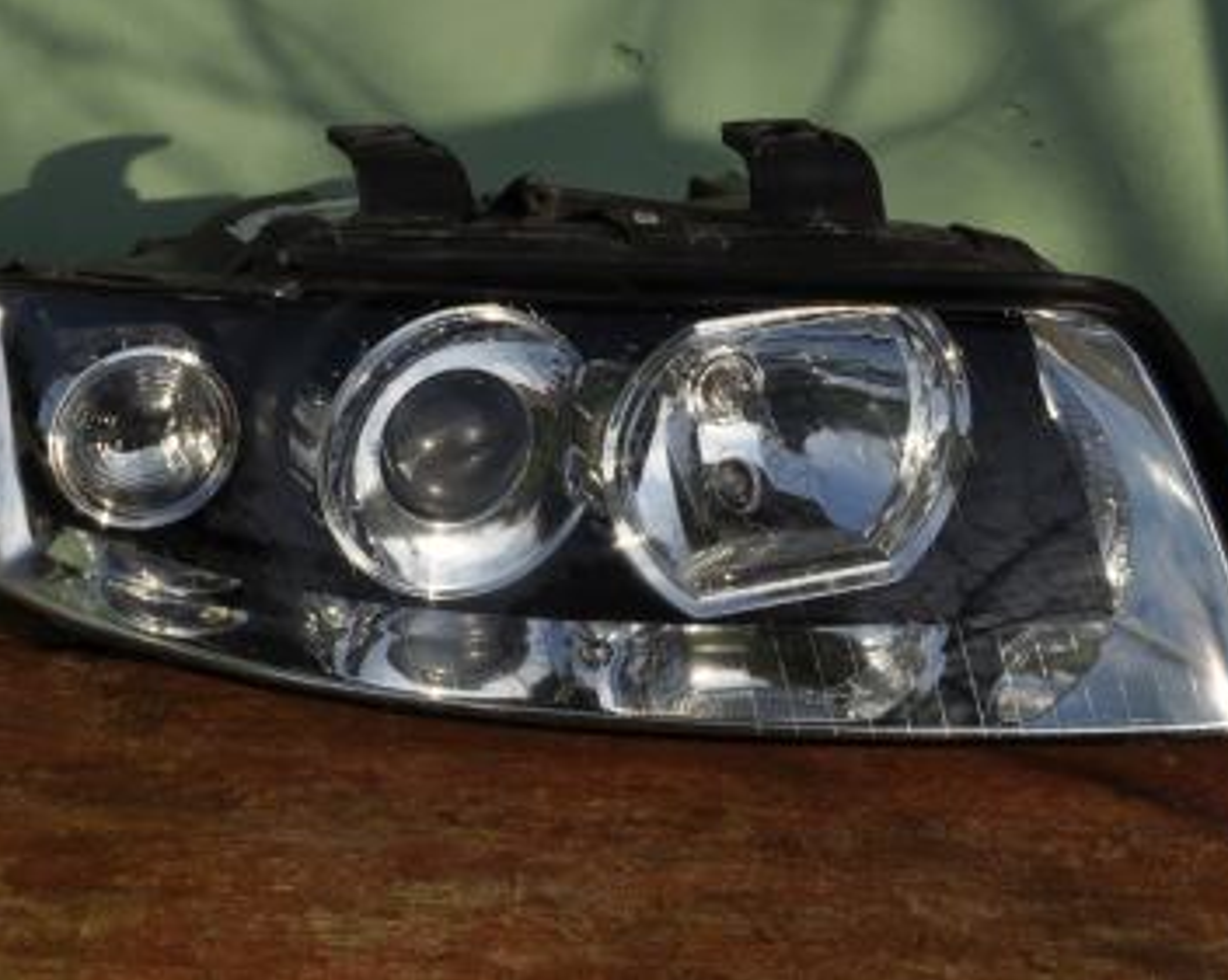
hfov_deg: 27.9
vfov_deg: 22.4
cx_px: 590
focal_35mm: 68
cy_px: 405
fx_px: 2469
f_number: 9
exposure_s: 1/320
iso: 200
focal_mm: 34
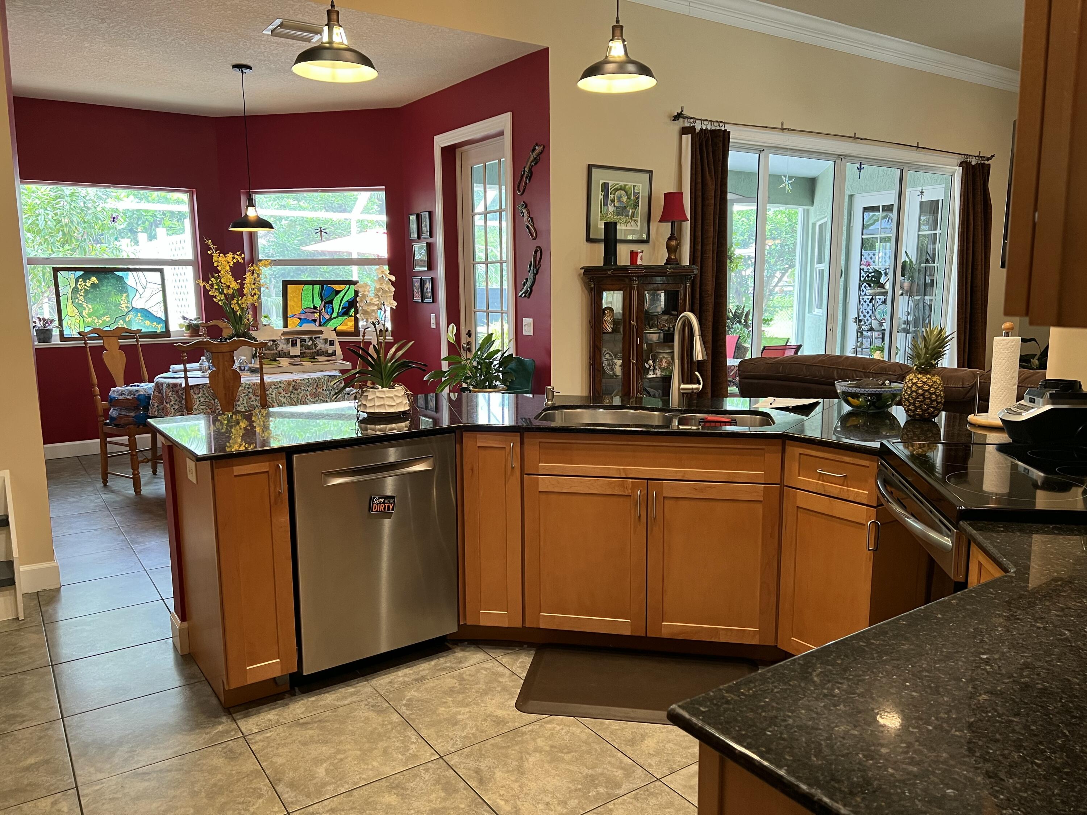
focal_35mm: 26
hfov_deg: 67.3
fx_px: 816
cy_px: 408
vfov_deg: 53.1
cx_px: 544
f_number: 1.5
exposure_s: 1/60
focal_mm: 5.7
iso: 160
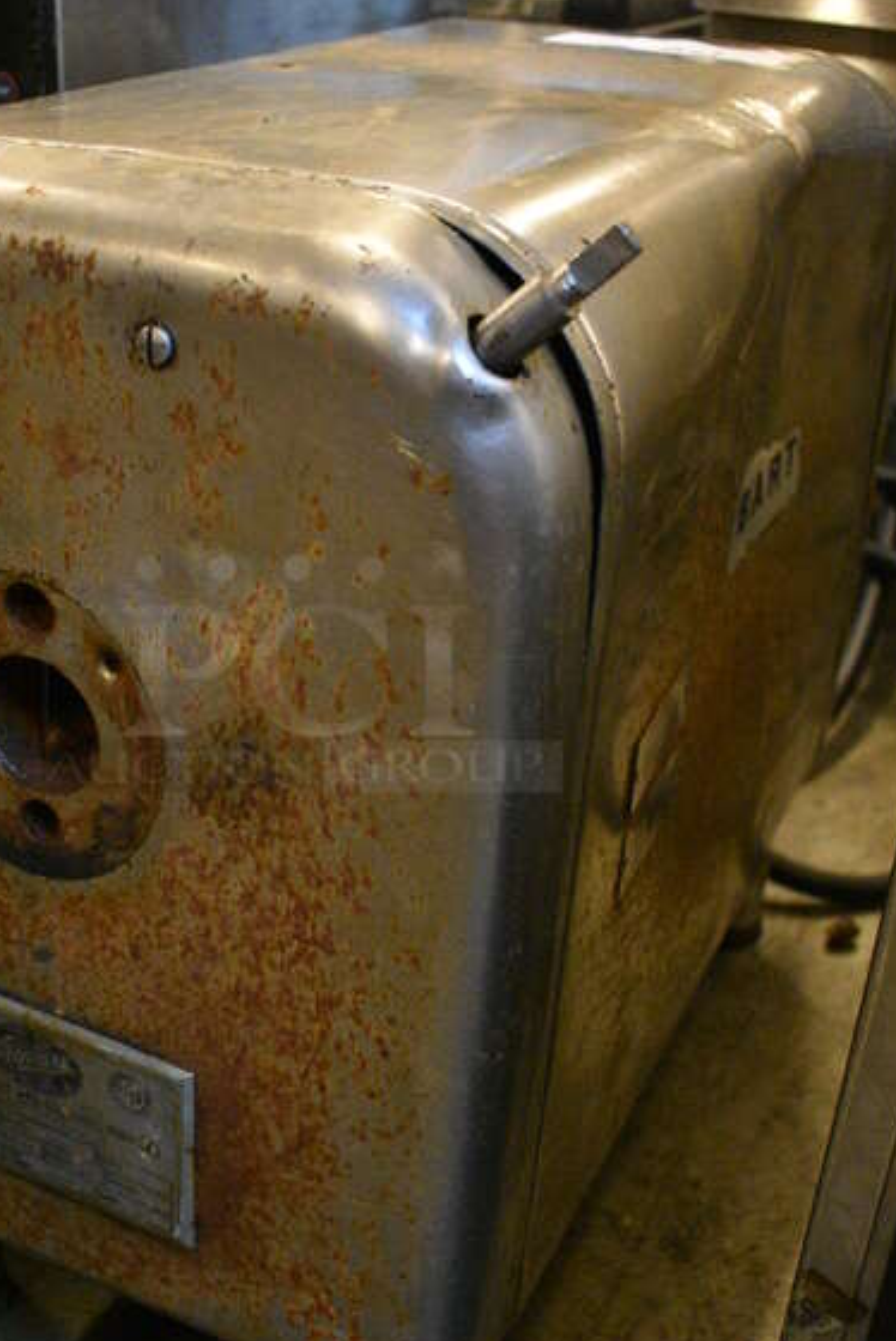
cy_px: 667
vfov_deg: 44.5
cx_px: 297
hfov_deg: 30.3
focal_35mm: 44
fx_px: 1641
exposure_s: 1/125
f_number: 3.5
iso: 5600
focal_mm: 18
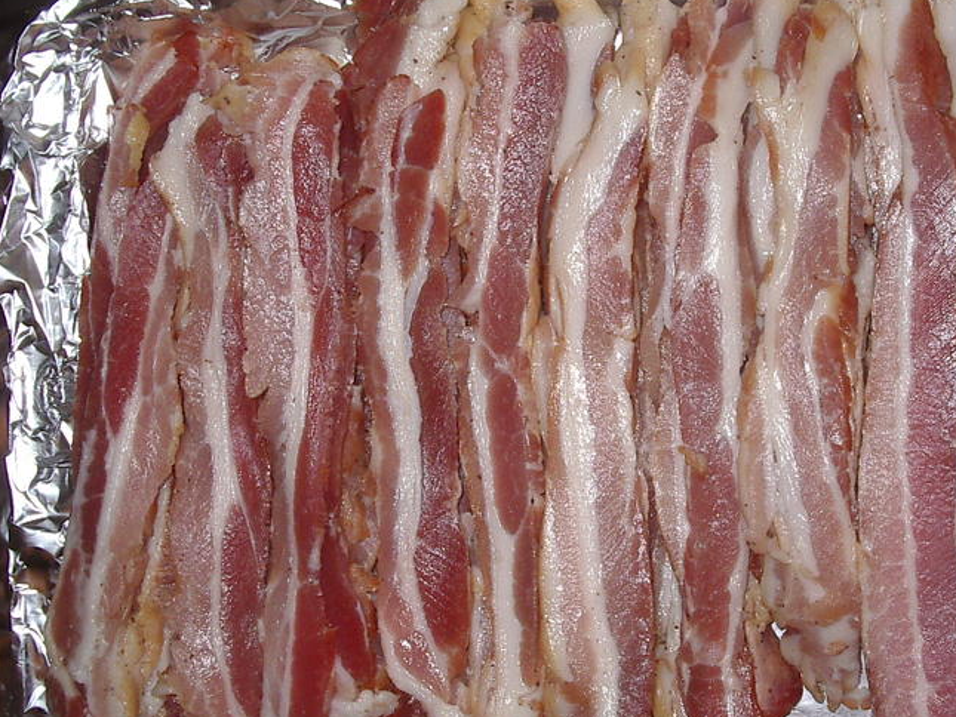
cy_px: 396
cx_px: 640
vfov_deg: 27.5
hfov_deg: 35.8
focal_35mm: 53
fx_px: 1464
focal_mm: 5.8
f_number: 4.8
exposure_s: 1/60
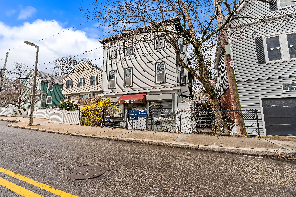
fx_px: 132
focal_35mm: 16
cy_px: 98
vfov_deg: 73.8
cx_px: 148
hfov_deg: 96.7
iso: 125
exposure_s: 1/30
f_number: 8
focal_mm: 16
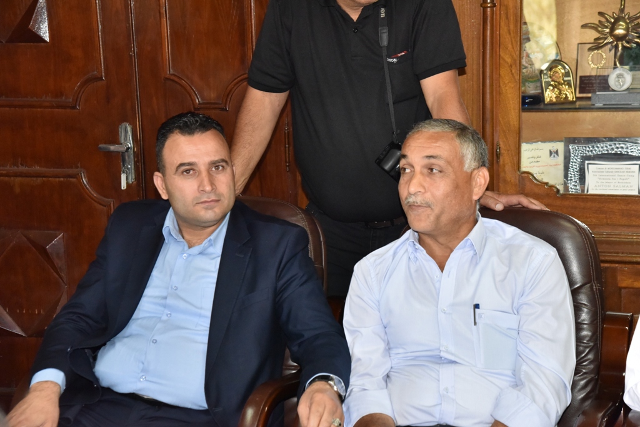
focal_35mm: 78
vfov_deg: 17.5
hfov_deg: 26.0
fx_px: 1387
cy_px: 214
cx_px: 320
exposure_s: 1/250
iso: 3200
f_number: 7.1
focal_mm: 78
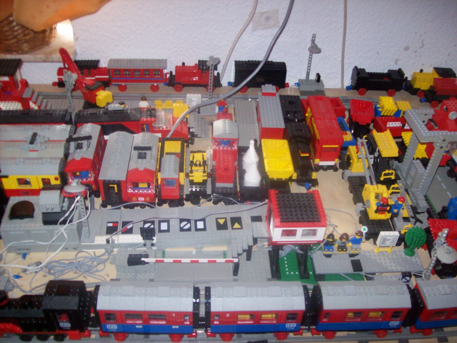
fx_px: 475
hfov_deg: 51.4
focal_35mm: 36
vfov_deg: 39.6
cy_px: 172
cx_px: 228
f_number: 2.7
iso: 200
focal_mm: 6
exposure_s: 1/64
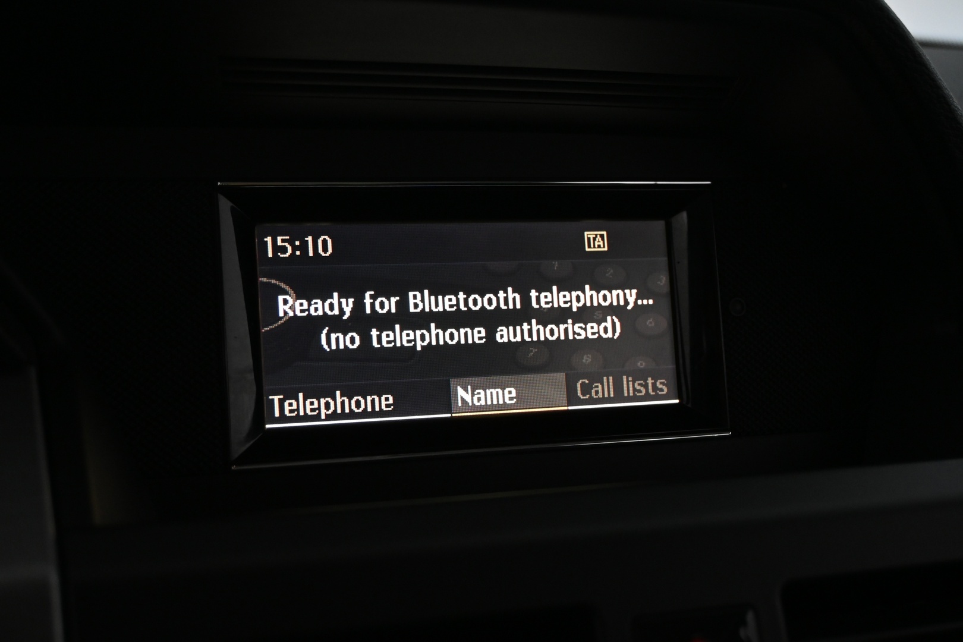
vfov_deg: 27.3
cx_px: 482
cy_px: 321
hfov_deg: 40.0
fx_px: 1324
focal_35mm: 50
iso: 1600
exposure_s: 1/50
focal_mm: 33
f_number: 5
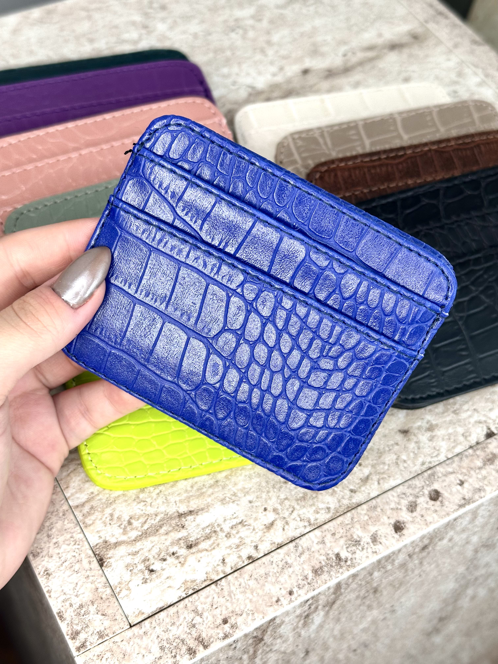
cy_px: 332
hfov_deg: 30.3
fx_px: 921
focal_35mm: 48
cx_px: 249
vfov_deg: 39.7
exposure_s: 1/50
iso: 64
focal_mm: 6.86
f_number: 1.78
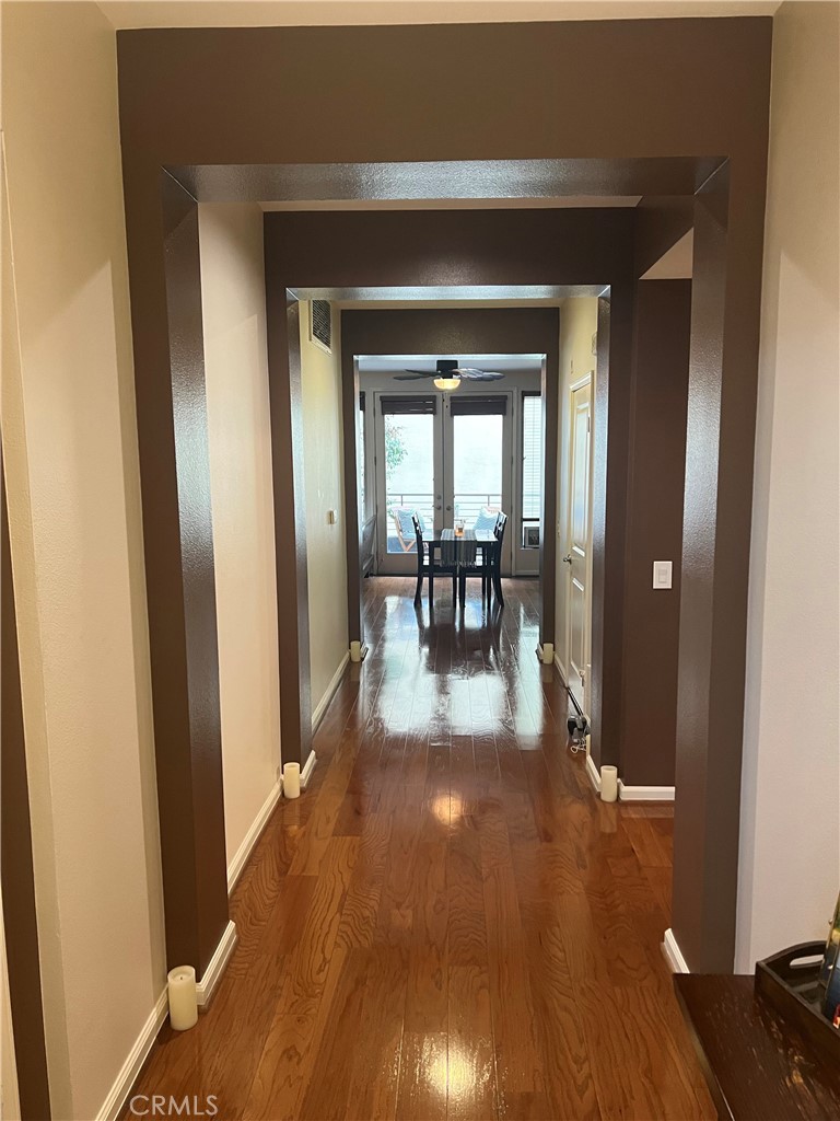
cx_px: 420
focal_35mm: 26
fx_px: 841
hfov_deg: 53.1
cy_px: 560
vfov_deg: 67.3
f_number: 1.5
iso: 250
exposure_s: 1/60
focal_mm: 5.7
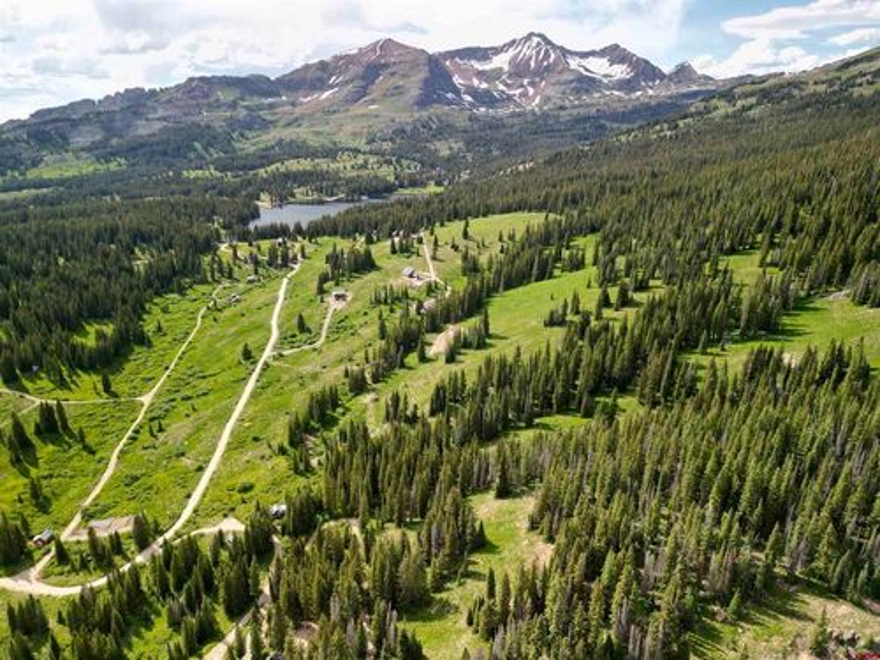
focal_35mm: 24
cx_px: 440
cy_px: 330
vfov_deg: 56.8
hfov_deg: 71.6
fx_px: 610
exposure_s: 1/1000
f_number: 1.7
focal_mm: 6.72
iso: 130
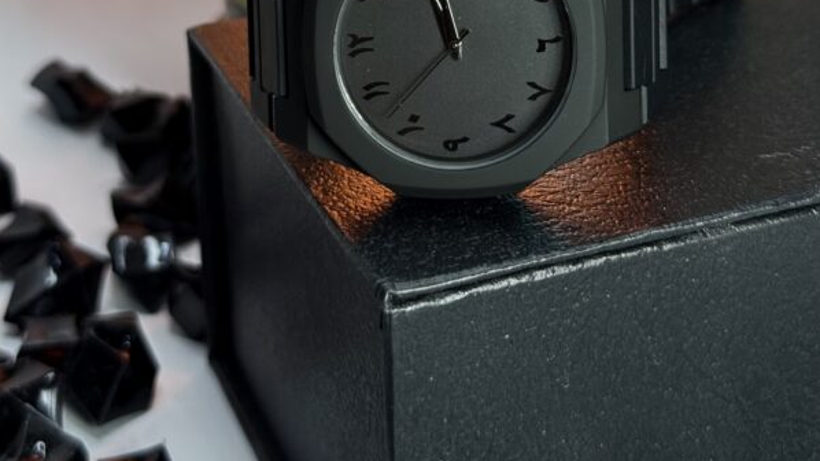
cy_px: -62
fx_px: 1522
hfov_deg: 30.2
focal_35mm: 70
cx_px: 410
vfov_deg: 16.6
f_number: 1.78
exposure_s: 1/201
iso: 50
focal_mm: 6.76
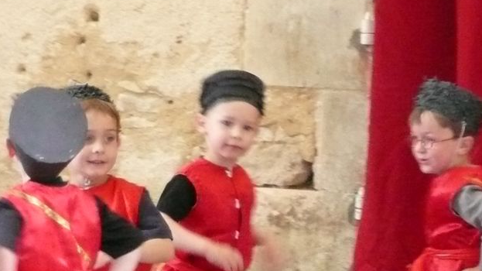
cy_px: 224
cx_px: 504
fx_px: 3846
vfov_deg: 4.0
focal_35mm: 301
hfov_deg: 7.1
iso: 640
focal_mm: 18.4
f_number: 4.7
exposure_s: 1/30
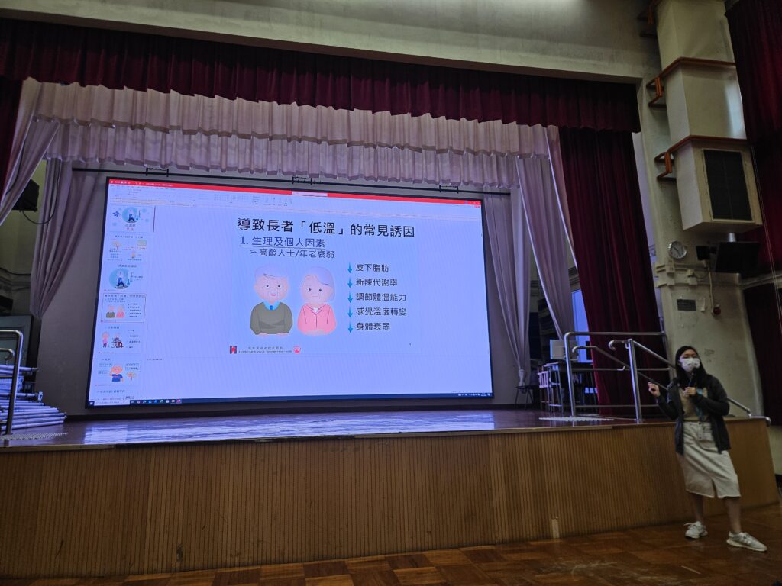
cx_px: 391
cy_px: 293
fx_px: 520
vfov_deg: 58.9
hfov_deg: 73.9
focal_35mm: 23
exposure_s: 1/100
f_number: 1.8
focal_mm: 5.4
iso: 40
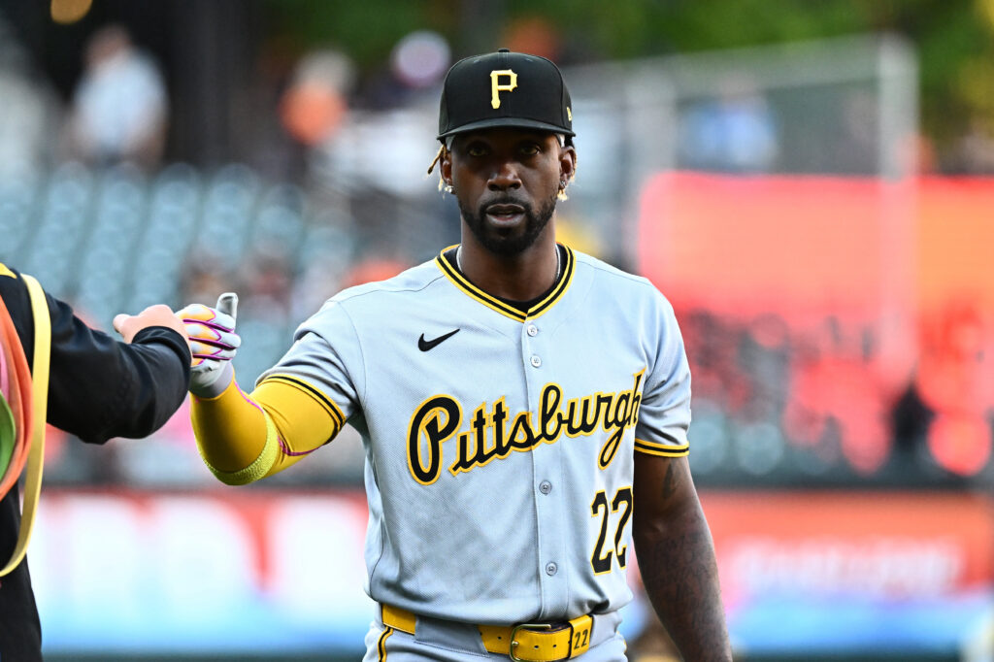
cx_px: 497
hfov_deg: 3.9
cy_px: 331
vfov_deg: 2.6
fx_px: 14490
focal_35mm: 525
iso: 3200
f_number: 4
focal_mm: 350
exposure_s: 1/1250
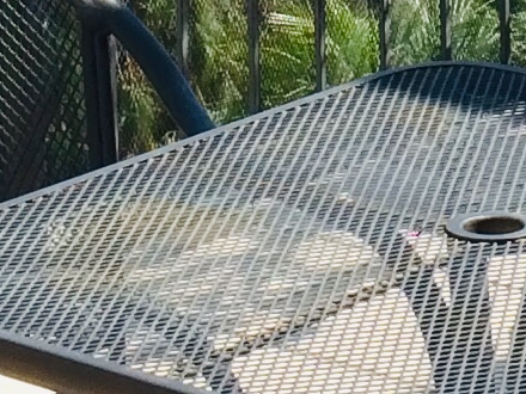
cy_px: -541
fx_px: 3267
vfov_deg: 6.6
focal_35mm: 215
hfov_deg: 9.1
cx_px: 565
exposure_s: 1/641
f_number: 2.2
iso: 32
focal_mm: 4.15
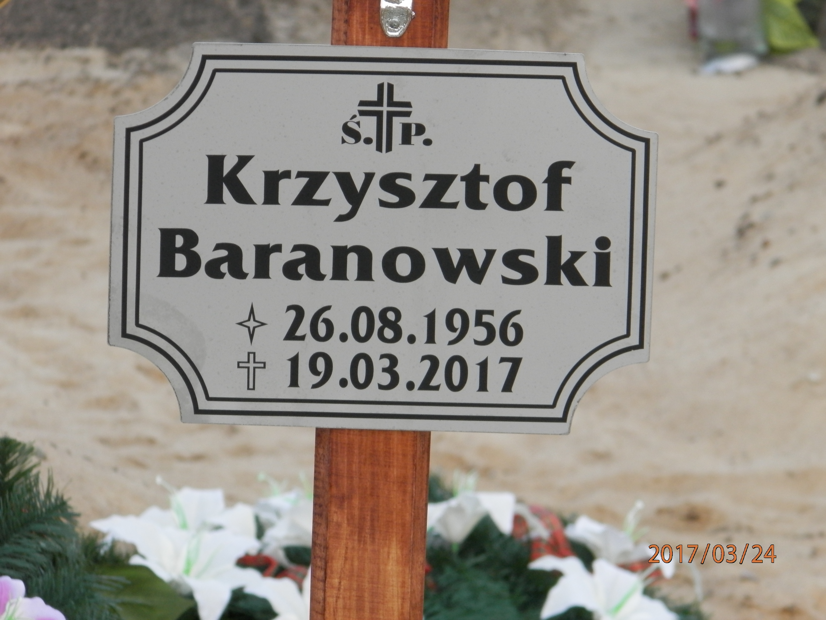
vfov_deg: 6.6
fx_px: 5345
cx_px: 413
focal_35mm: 224
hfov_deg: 8.8
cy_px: 310
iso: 200
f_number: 5.4
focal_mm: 40
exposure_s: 1/100
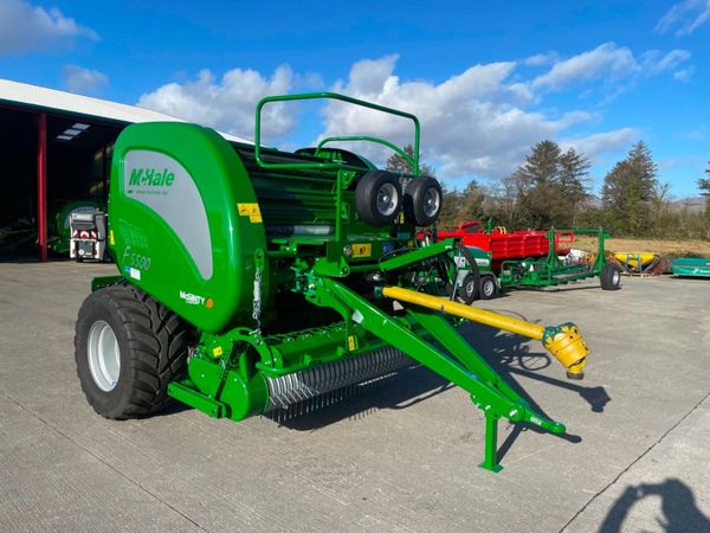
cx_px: 355
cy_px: 266
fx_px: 533
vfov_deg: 53.1
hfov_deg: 67.3
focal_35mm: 26
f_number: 1.6
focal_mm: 4.2
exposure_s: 1/3125
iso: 32
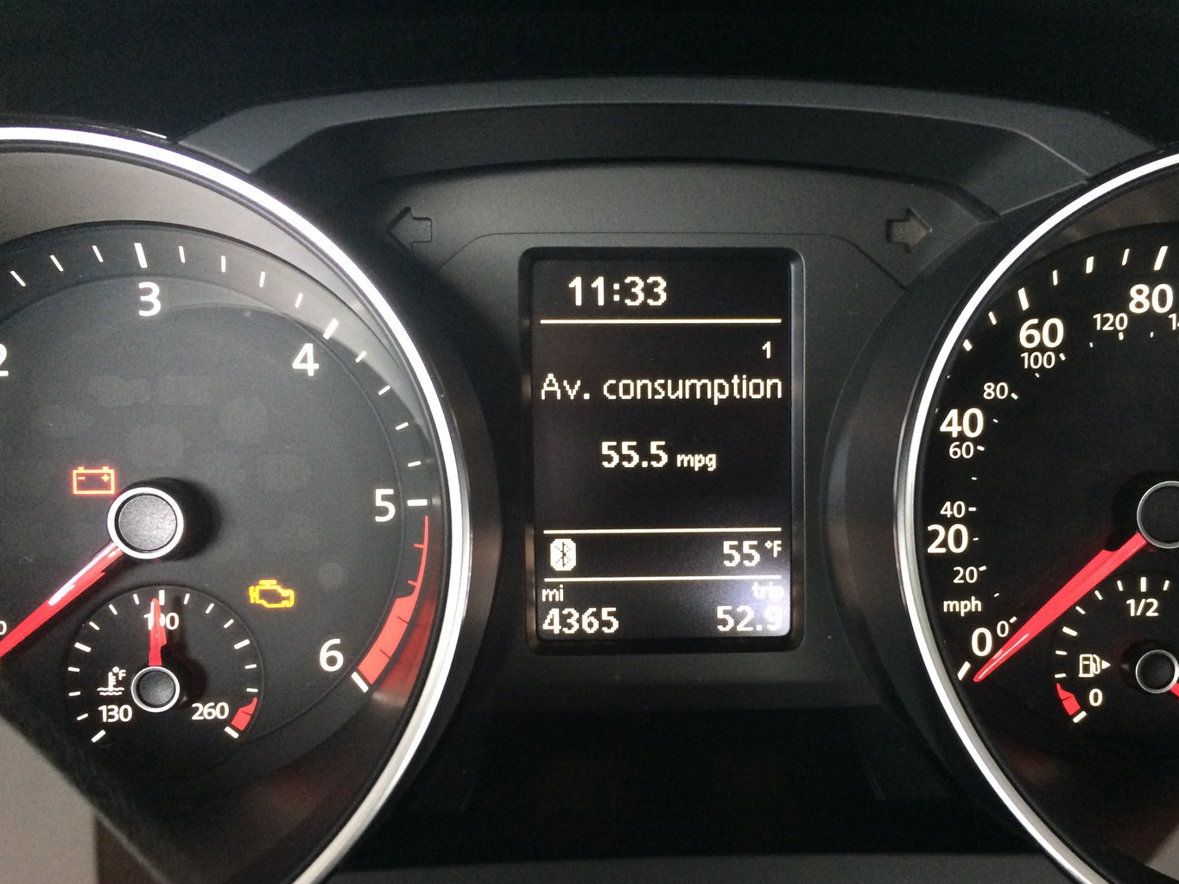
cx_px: 670
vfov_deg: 41.7
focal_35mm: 34
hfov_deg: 53.8
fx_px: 1158
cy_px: 511
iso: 320
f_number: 2.2
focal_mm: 4.15
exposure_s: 1/24
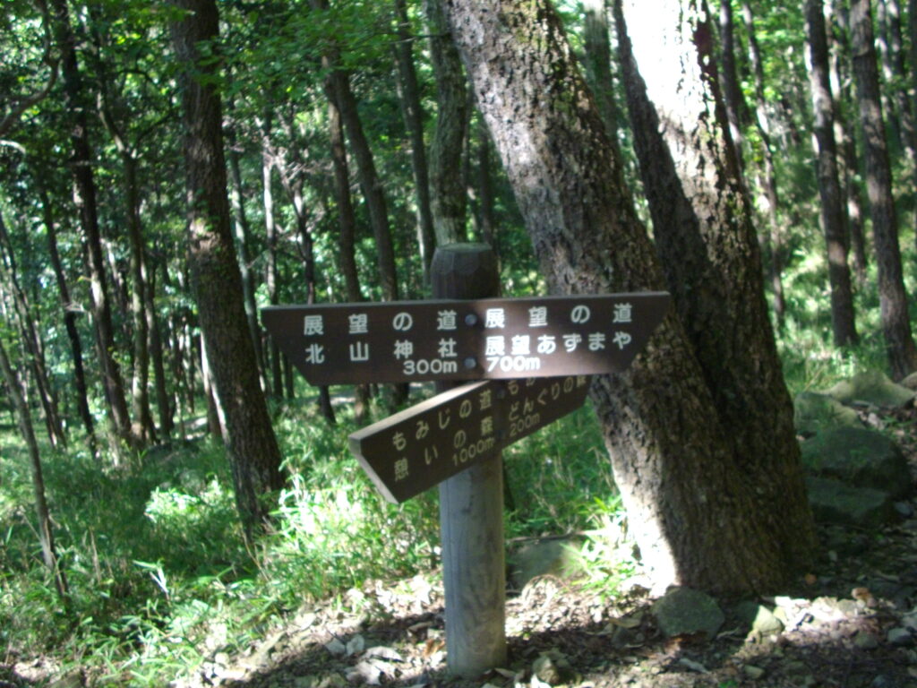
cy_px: 344
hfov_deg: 50.1
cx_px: 458
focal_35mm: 37
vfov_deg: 38.7
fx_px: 980
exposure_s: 1/60
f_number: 2.8
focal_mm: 6.2
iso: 200
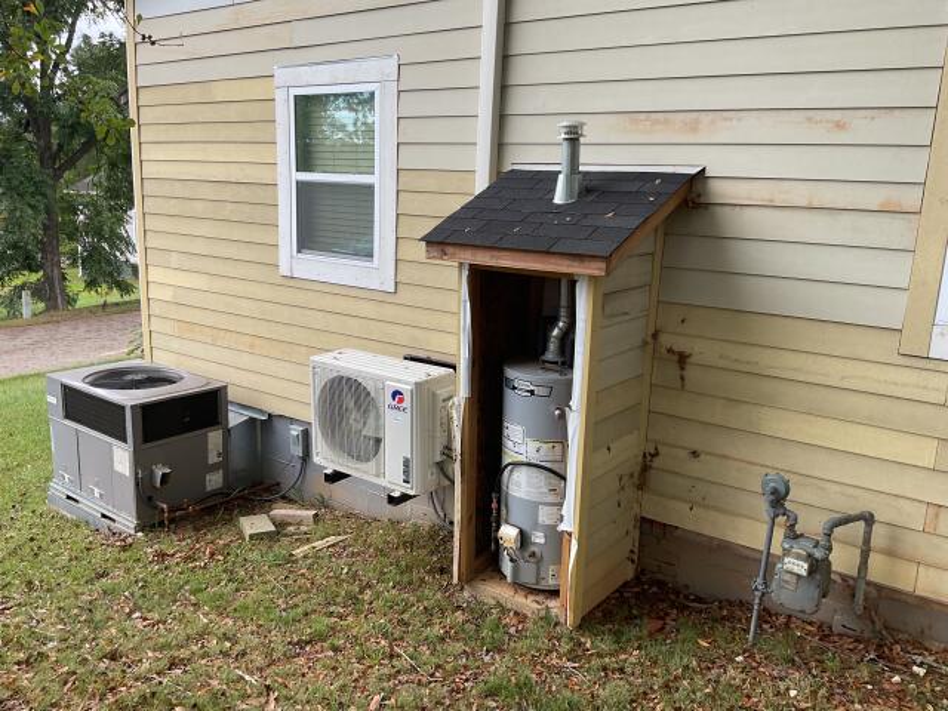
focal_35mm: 29
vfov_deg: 48.2
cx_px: 474
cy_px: 356
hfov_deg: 61.7
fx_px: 794
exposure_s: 1/173
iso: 16
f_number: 1.8
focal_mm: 3
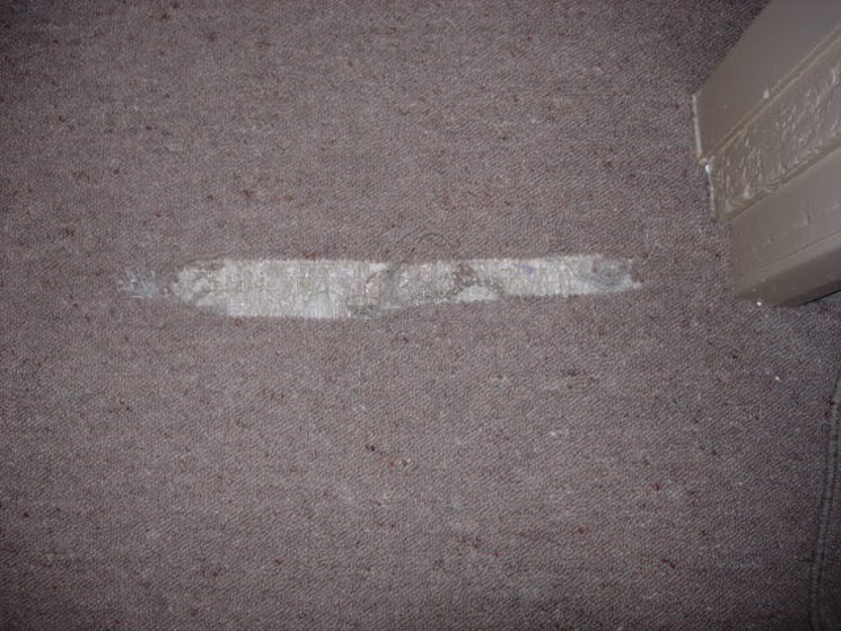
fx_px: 923
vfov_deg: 37.7
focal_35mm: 38
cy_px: 316
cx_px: 420
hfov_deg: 49.0
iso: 79
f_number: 2.8
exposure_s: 1/64
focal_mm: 7.8
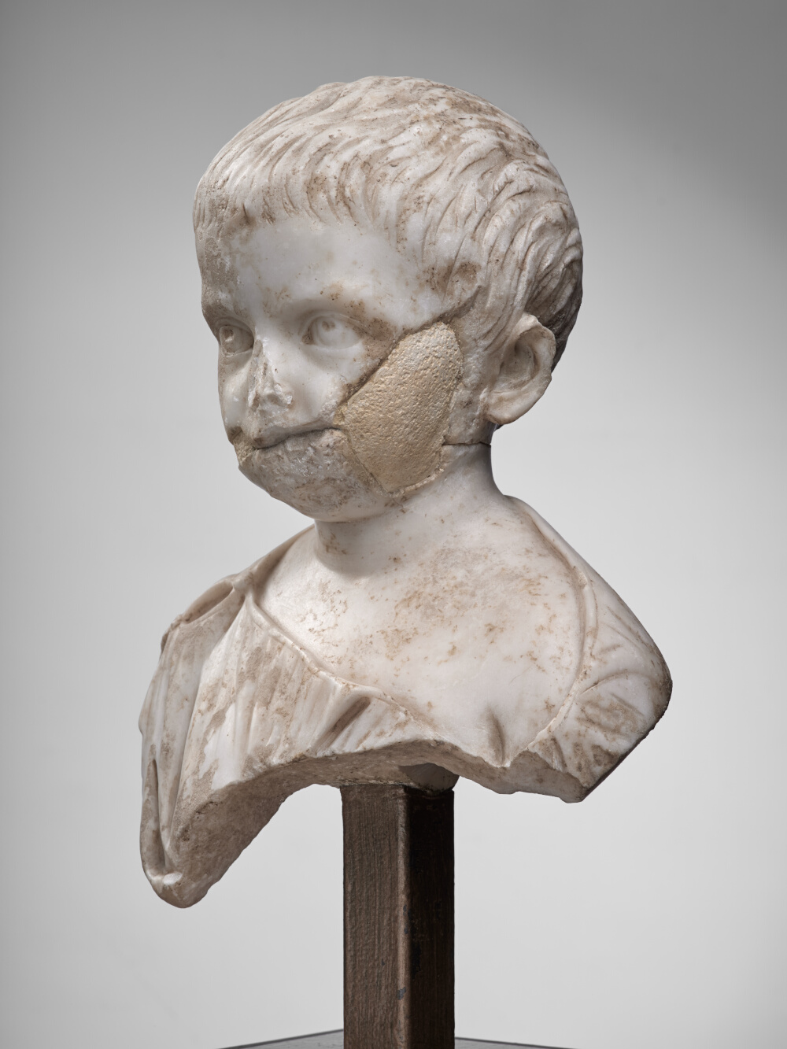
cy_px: 524
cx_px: 394
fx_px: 1909
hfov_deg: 23.3
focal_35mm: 63
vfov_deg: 30.7
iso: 100
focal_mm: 80
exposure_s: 1/125
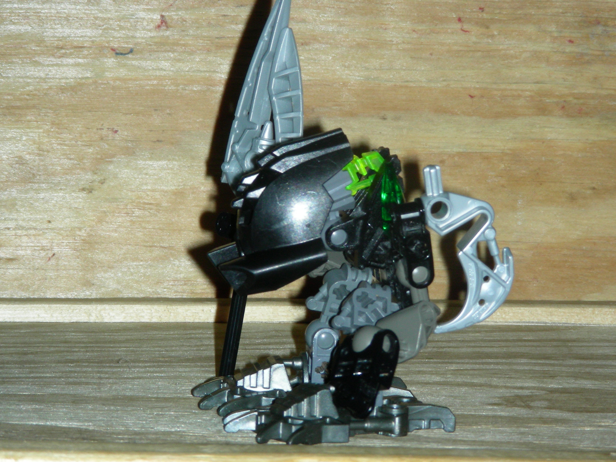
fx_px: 3061
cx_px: 308
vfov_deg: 8.6
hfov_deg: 11.5
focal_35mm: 172
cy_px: 231
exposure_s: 1/204
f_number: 6.8
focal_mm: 28.7
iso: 109
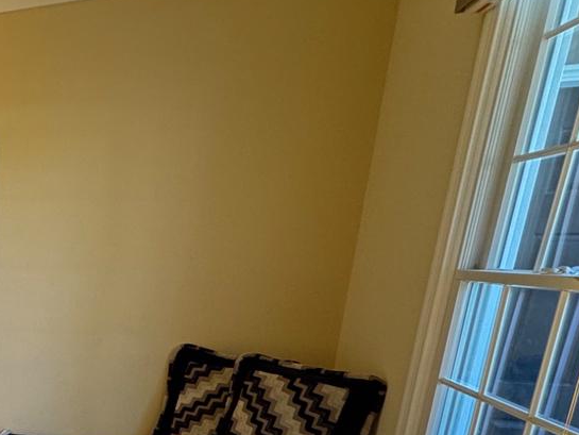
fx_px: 619
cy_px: 423
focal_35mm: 37
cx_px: -107
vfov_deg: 35.4
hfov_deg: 38.1
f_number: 2.2
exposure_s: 1/60
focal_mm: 2.22
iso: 160
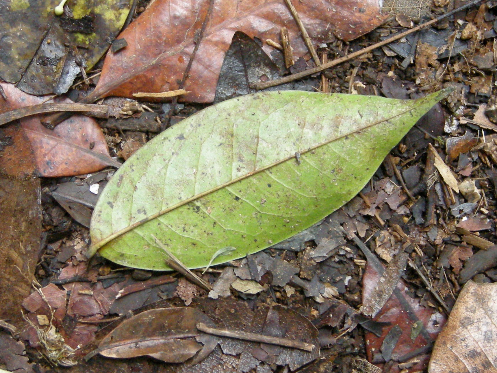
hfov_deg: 52.6
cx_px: 248
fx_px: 503
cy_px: 186
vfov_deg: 40.7
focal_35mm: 35
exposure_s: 1/64
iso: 301
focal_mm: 7.5
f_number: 2.7
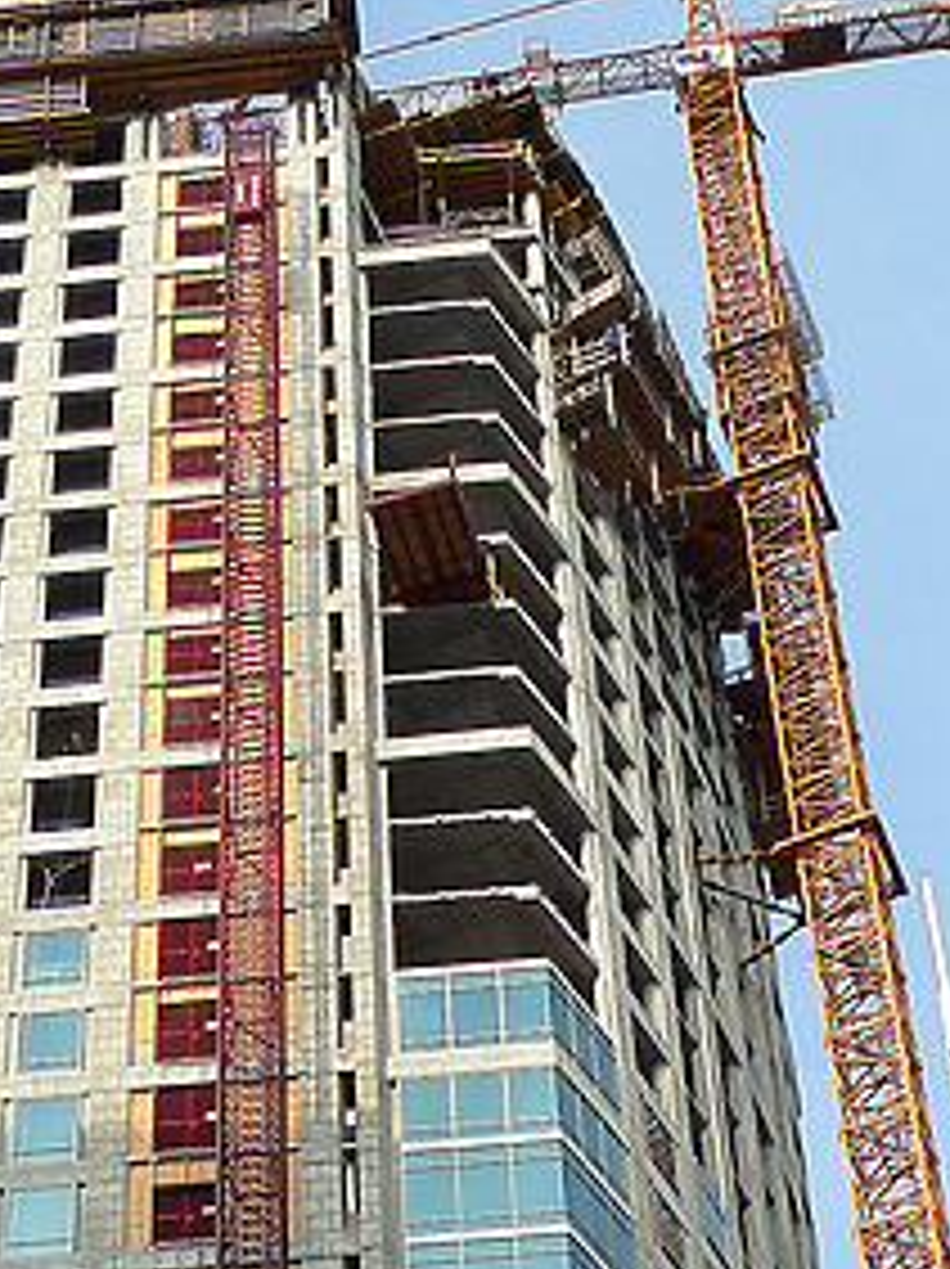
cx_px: 110
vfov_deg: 15.8
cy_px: 1868
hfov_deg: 12.8
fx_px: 4214
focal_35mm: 115
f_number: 4
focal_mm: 6
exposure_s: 1/250
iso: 80
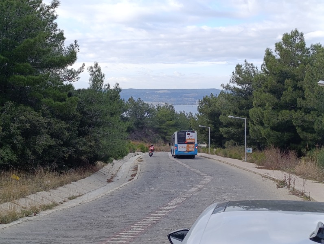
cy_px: 122
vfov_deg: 59.0
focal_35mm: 23
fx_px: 216
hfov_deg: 73.8
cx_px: 162
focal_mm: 6.14
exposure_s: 1/230
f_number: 1.6
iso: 50
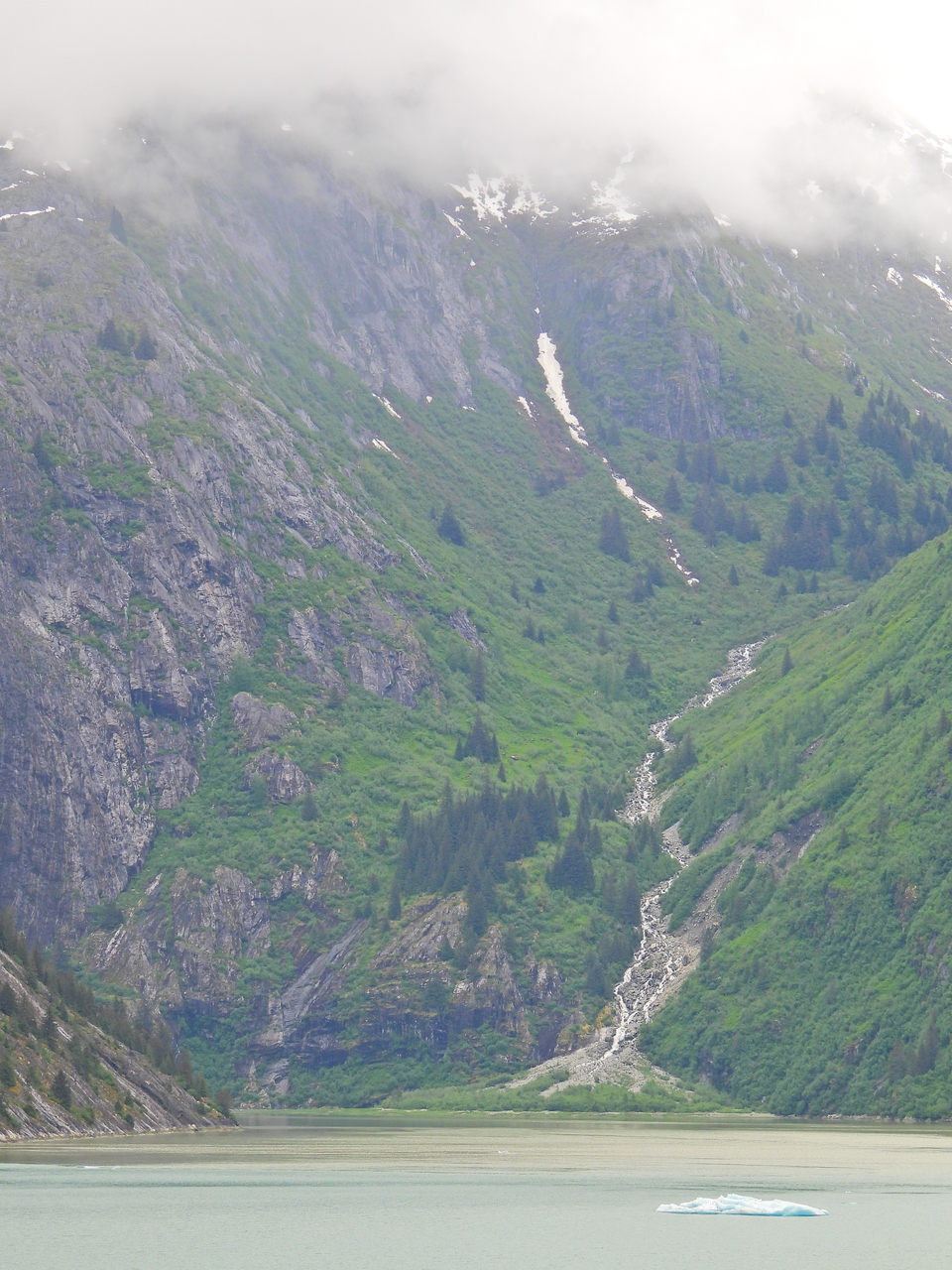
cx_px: 476
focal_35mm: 150
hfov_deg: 9.9
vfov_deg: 13.2
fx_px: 5500
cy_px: 635
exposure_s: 1/200
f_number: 4.5
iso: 100
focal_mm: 26.8
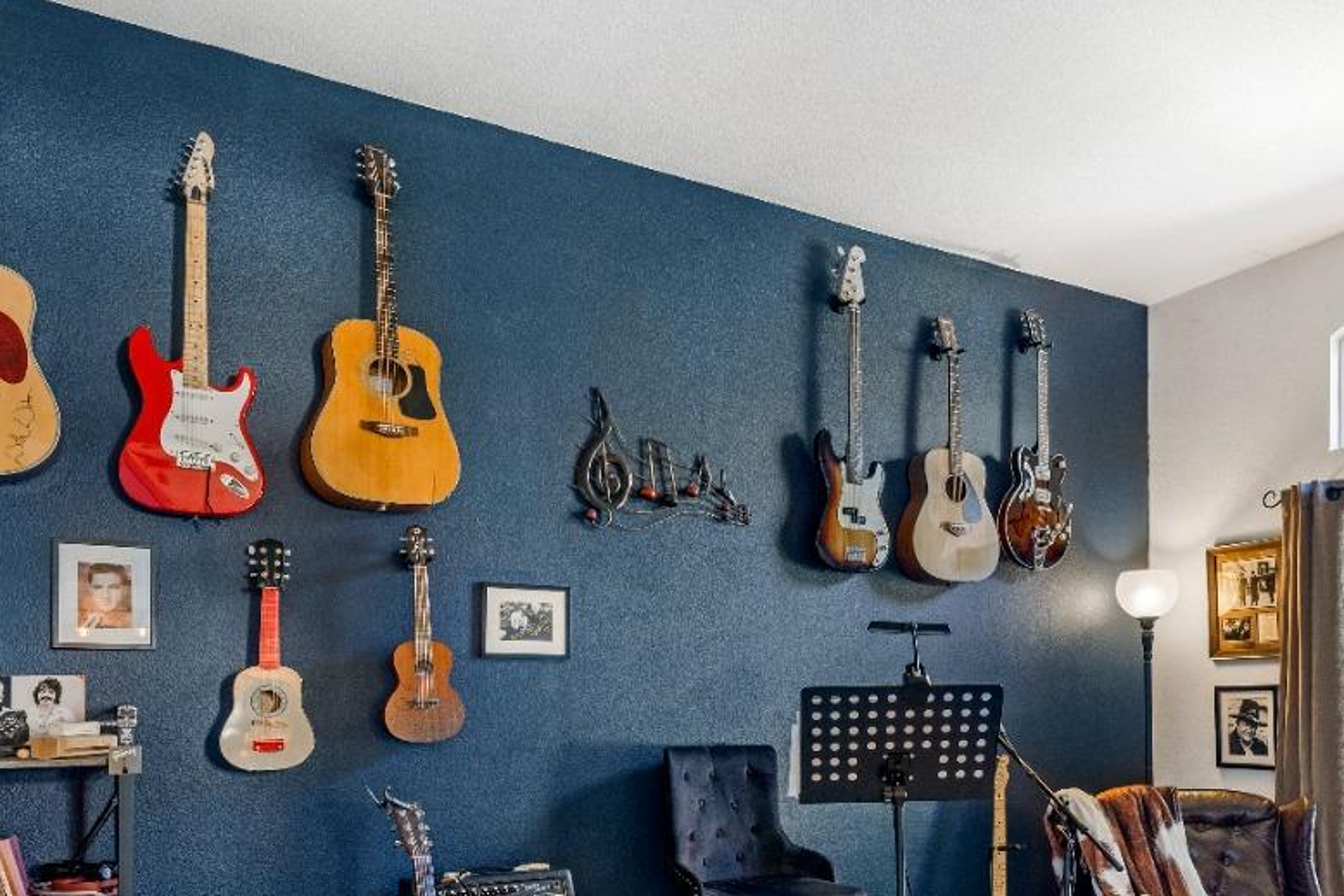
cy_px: 684
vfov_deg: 46.1
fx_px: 1008
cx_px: 810
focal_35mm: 27
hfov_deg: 66.7
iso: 500
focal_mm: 14
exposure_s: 1/1.25
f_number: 5
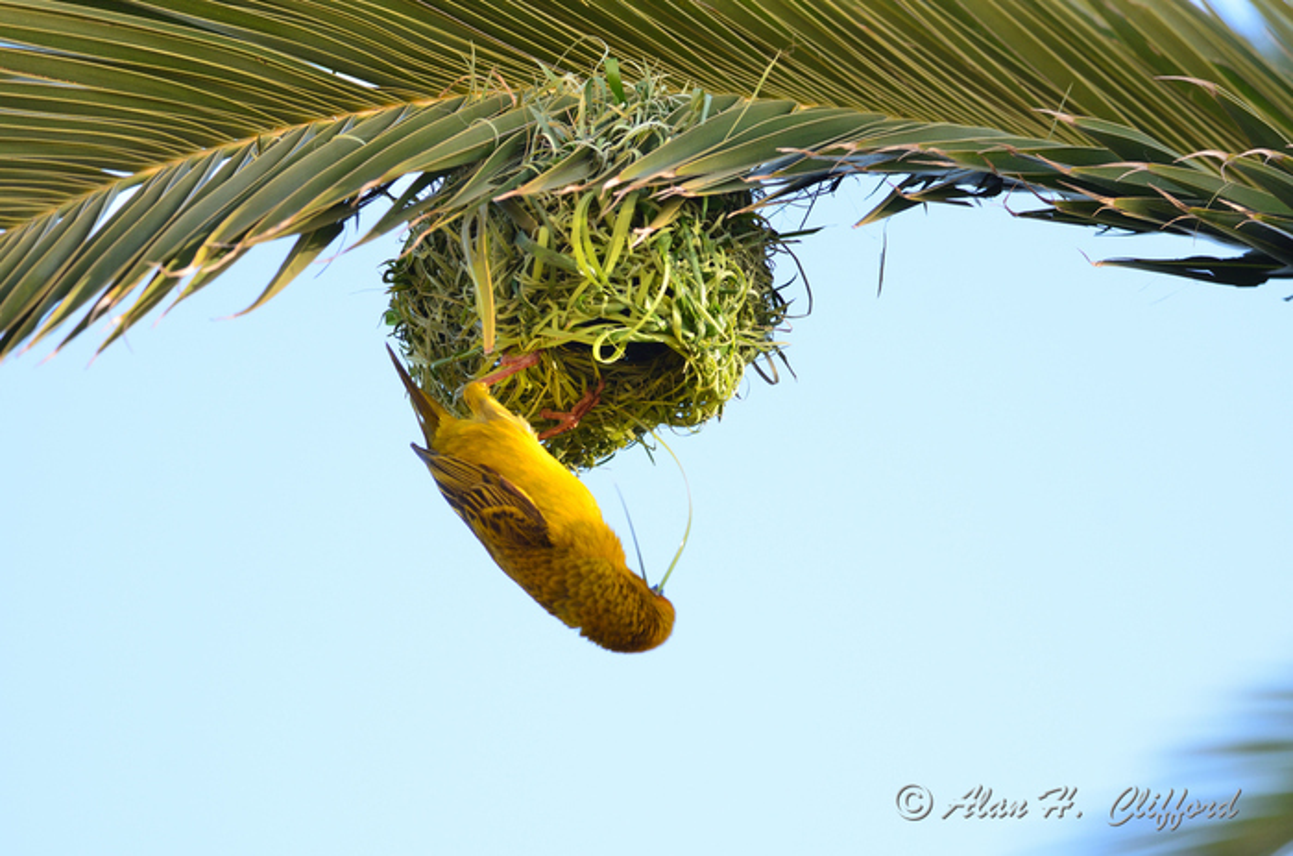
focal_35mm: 315
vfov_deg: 4.3
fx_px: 11286
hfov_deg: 6.6
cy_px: 428
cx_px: 646
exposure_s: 1/250
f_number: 5.3
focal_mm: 210
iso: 400
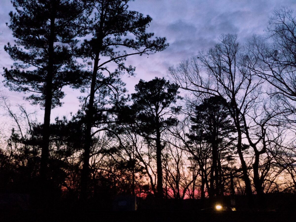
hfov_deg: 36.8
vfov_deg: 28.0
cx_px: 148
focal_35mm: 52
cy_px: 111
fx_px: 445
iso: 500
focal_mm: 6
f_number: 2.4
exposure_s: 1/30
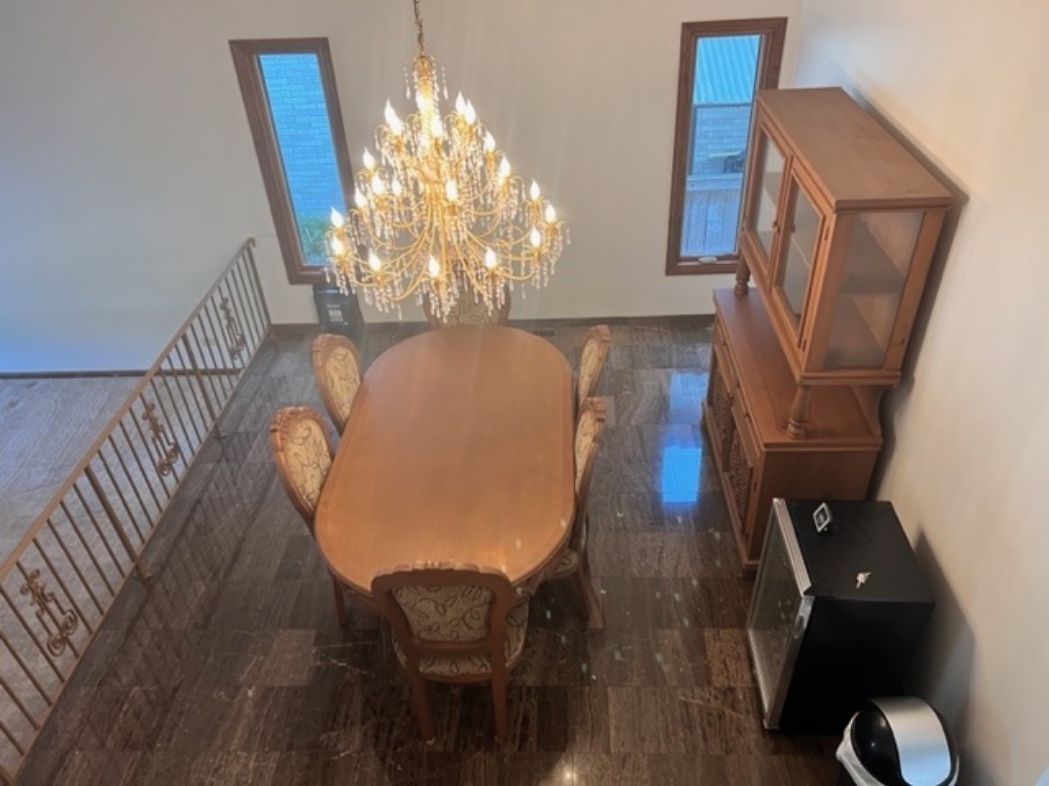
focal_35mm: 26
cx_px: 524
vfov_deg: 53.1
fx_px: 788
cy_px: 393
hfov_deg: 67.3
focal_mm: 5.7
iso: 80
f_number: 1.5
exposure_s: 1/60
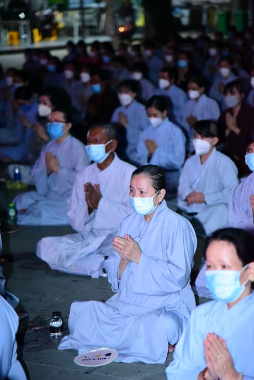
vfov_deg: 17.1
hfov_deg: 11.4
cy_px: 190
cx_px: 127
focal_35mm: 120
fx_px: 1269
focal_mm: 120
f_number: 4
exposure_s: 1/125
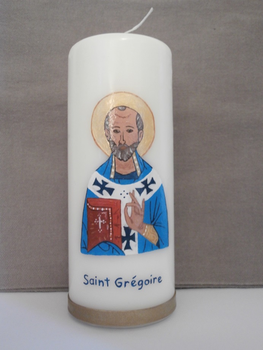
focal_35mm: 38
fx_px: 385
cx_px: 132
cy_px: 175
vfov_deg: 49.0
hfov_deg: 37.7
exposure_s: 1/5
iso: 400
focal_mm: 6.67
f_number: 3.9
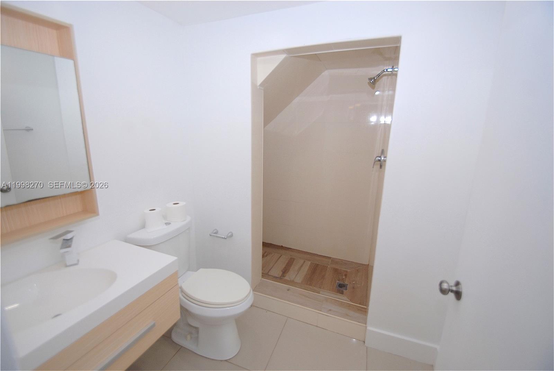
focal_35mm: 15
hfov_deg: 100.3
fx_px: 231
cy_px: 186
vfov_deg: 77.4
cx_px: 277
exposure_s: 1/60
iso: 100
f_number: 4
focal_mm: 10
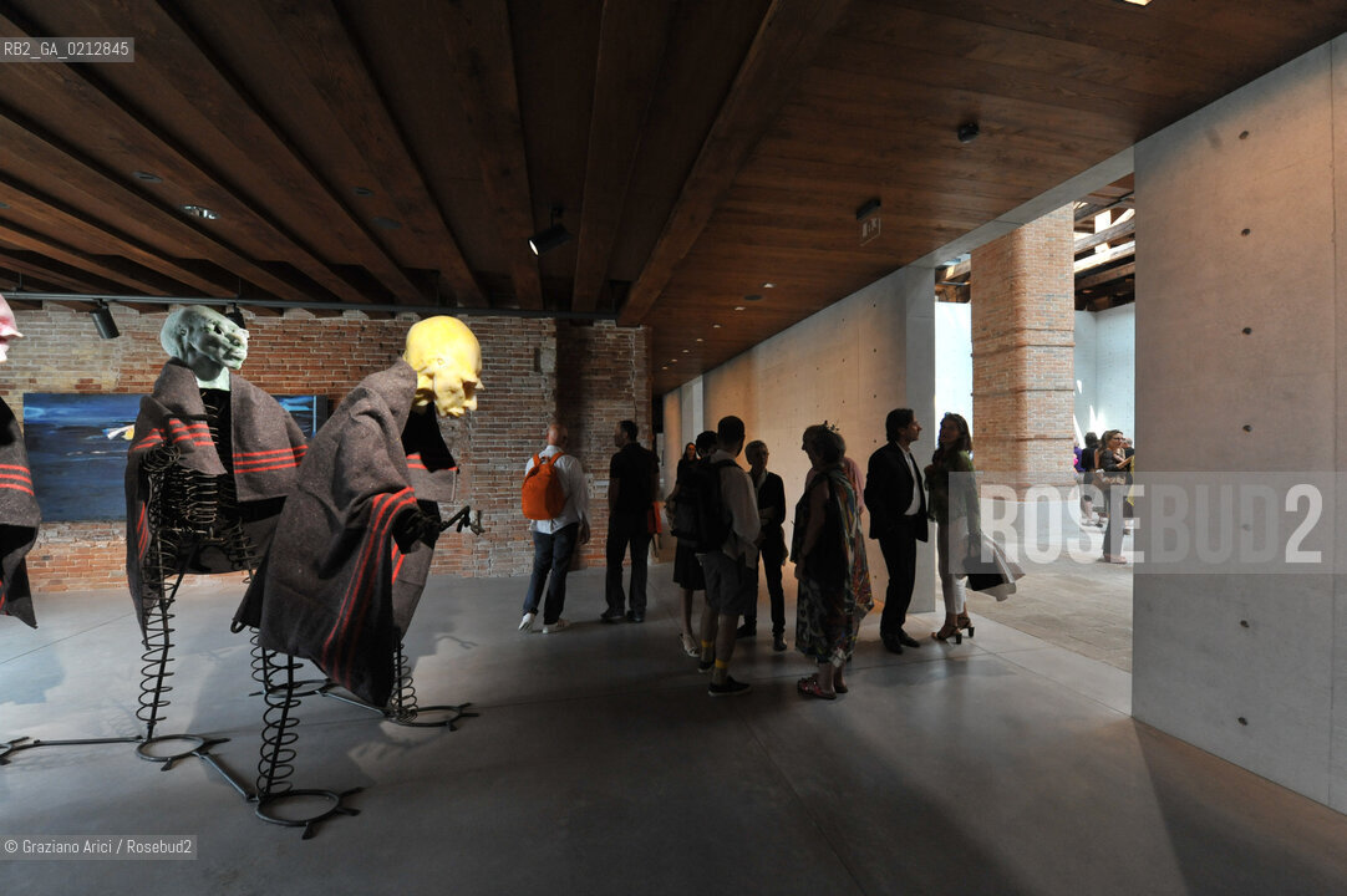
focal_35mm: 14
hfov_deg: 104.3
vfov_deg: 81.1
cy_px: 448
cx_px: 674
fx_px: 523
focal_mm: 14
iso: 2000
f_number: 7.1
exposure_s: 1/125
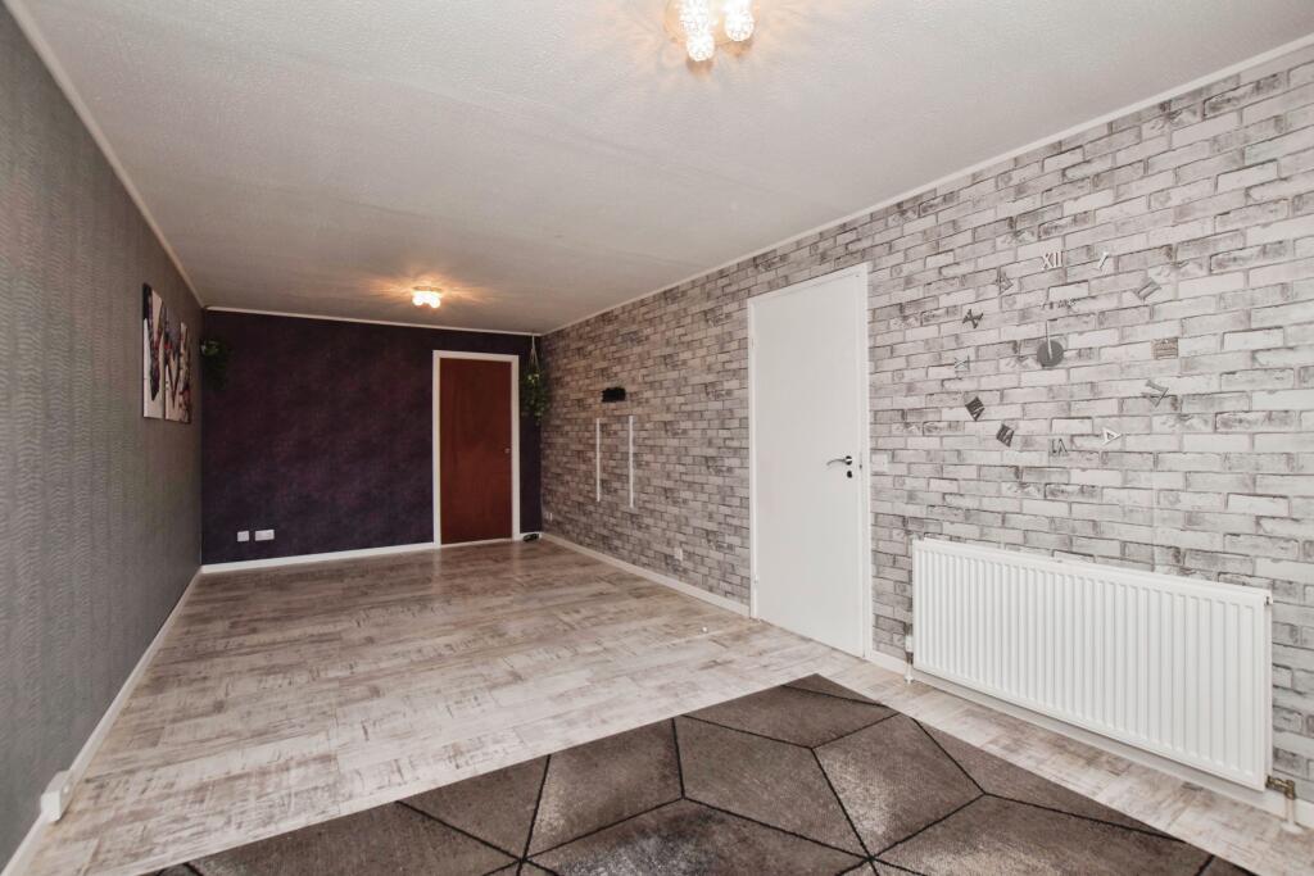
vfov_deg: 77.3
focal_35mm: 15
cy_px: 438
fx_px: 548
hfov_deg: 100.4
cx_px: 657
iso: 500
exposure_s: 1/60
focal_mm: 10
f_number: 7.1
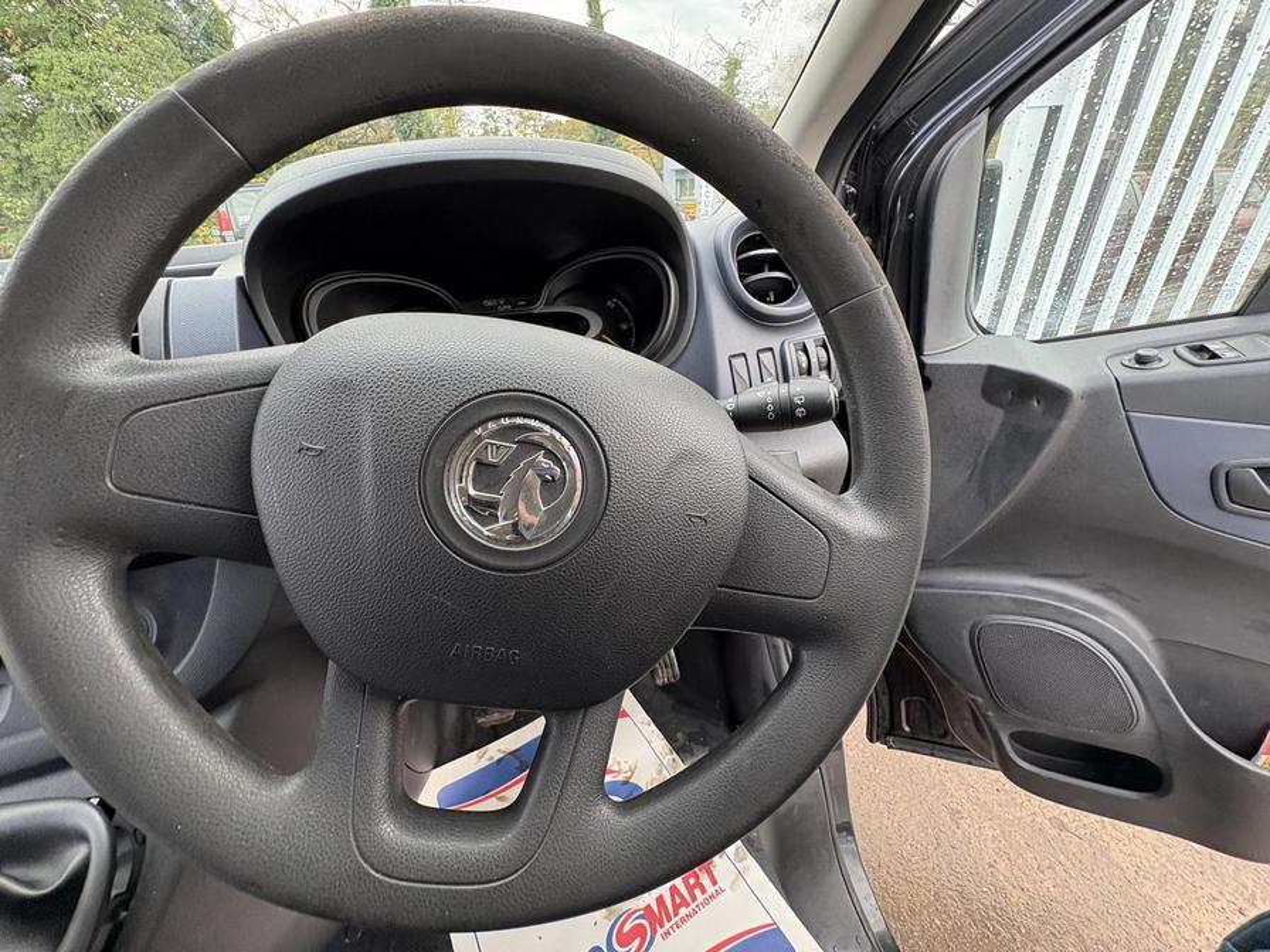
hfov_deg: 102.1
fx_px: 514
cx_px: 635
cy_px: 476
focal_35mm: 14
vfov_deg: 85.7
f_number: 2.2
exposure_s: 1/99
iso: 160
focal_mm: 2.22
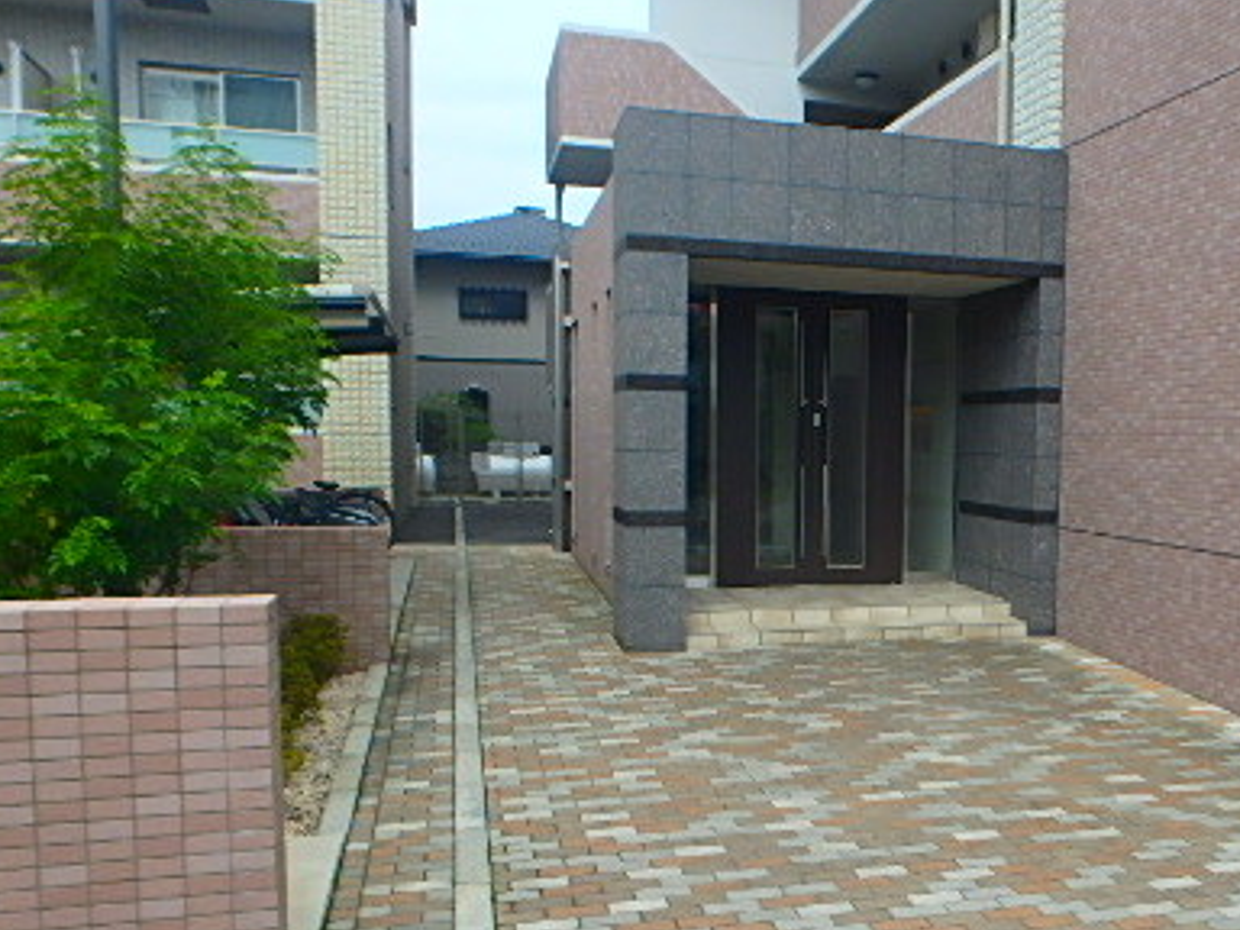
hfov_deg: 50.6
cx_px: 917
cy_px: 575
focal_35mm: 35
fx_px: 1254
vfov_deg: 40.4
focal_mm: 3.7
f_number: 3.5
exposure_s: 1/800
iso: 125
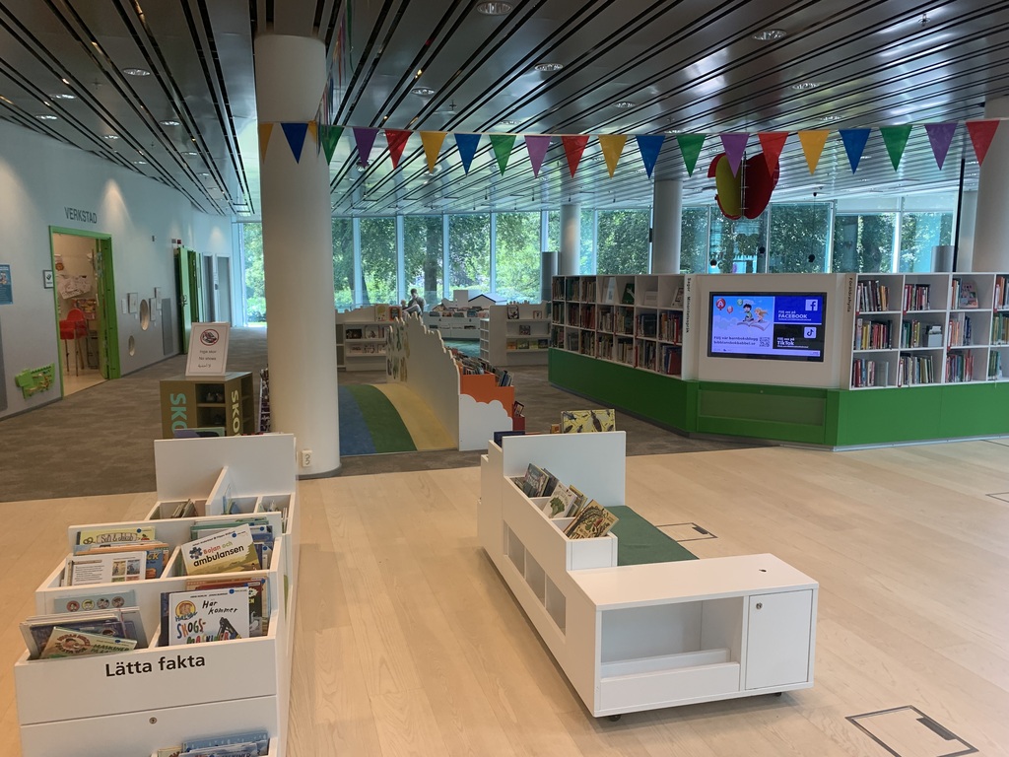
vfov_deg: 53.1
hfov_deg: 67.3
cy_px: 378
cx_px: 504
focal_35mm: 26
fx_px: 758
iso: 100
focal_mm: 4.25
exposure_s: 1/118
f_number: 1.8
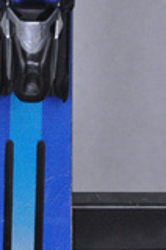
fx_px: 2056
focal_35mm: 296
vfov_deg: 6.9
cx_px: -54
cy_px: 280
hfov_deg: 4.6
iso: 3200
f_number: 8
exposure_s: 1/125
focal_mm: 70
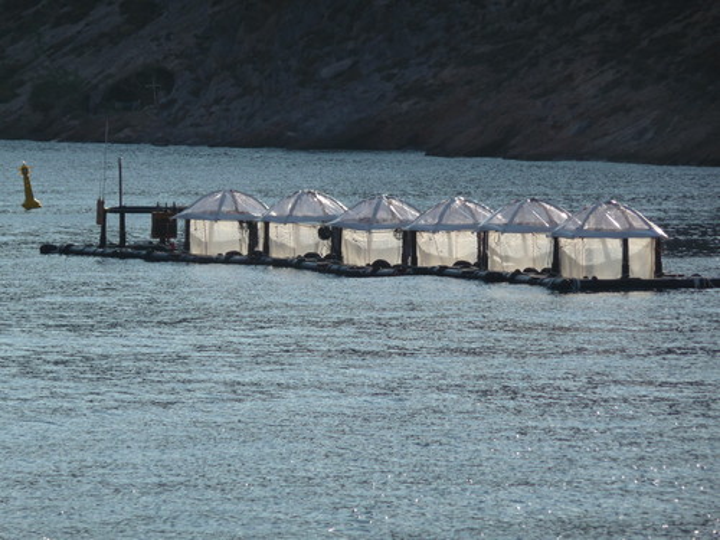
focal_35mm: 280
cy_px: 270
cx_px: 360
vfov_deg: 5.3
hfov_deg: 7.1
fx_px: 5824
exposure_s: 1/1000
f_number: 4.9
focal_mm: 47
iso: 100
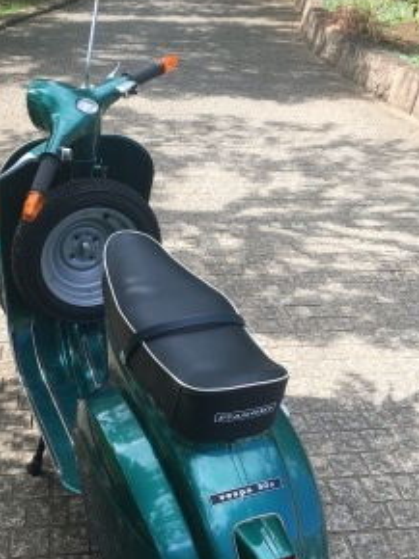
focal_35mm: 45
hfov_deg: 32.0
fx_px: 727
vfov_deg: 42.1
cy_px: 306
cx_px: 169
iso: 25
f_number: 2.2
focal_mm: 4.15
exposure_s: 1/371
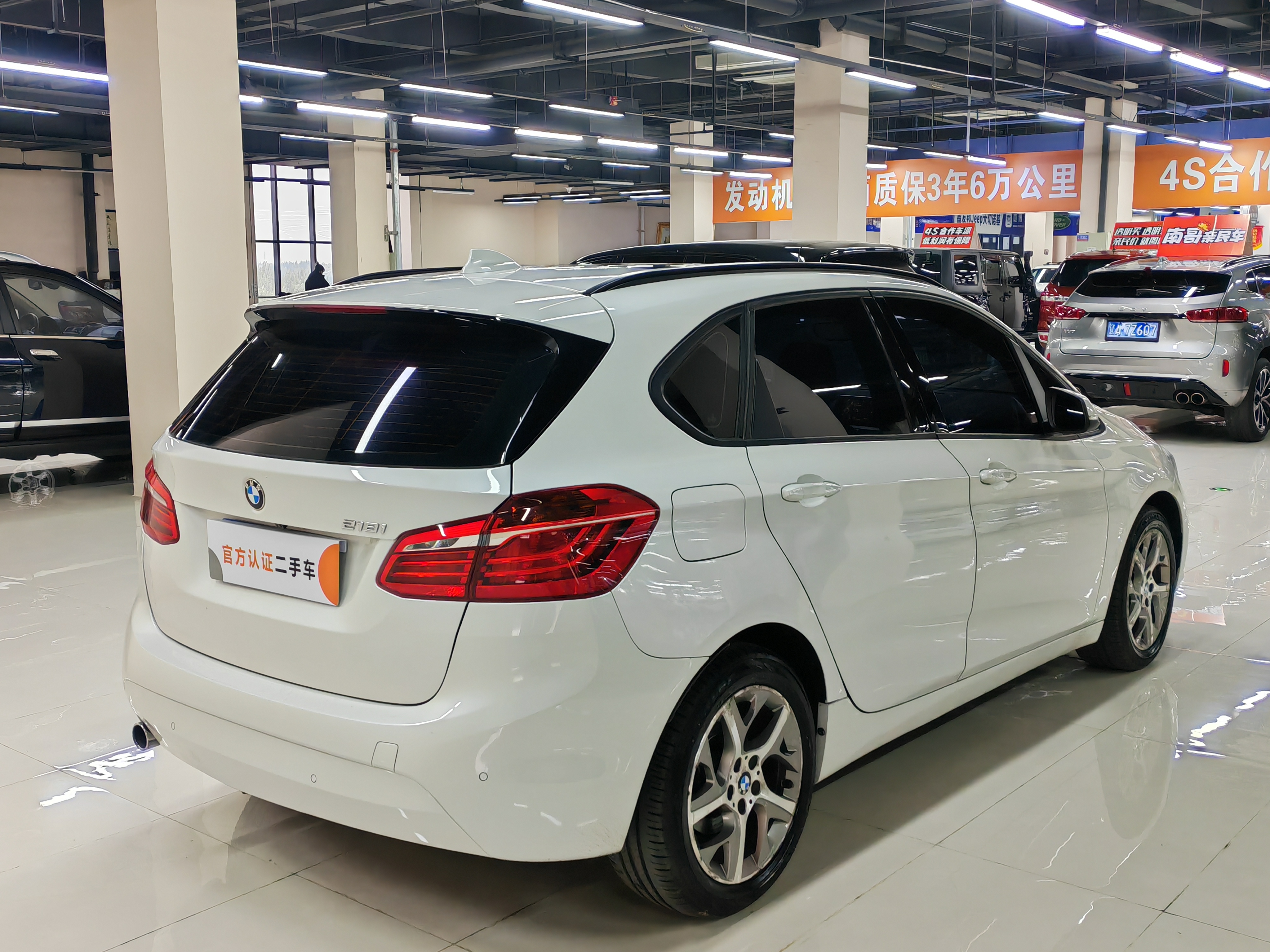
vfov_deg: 38.7
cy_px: 476
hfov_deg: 50.1
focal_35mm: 37
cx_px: 635
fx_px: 1357
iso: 100
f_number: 1.9
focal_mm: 5.52
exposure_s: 1/90
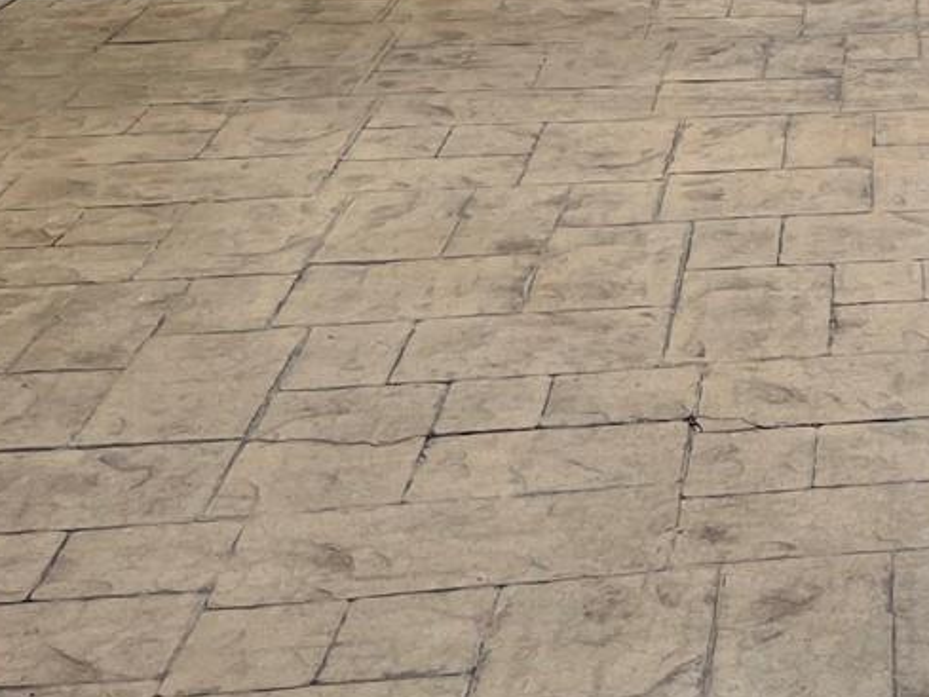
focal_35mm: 85
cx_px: 1252
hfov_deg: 20.7
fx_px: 2282
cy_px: -401
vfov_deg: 15.7
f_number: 1.6
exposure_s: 1/1721
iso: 50
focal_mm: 5.1
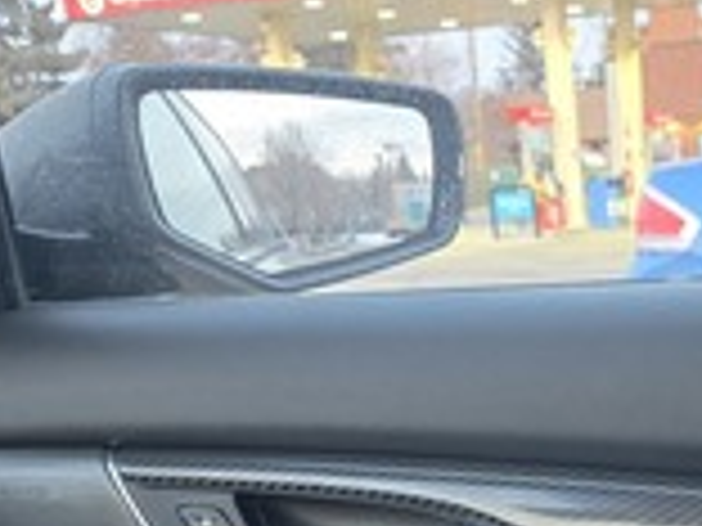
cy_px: 663
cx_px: 688
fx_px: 1257
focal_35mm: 62
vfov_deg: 21.6
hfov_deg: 29.3
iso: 800
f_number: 1.8
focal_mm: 5.4
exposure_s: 1/60
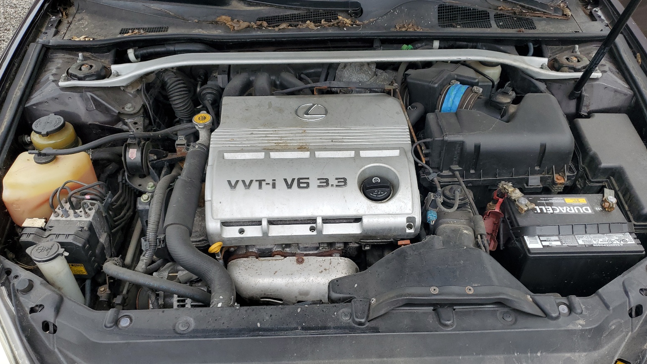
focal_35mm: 29
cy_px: 215
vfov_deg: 40.0
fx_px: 497
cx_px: 327
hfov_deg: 66.1
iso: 50
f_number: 1.5
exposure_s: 1/1111
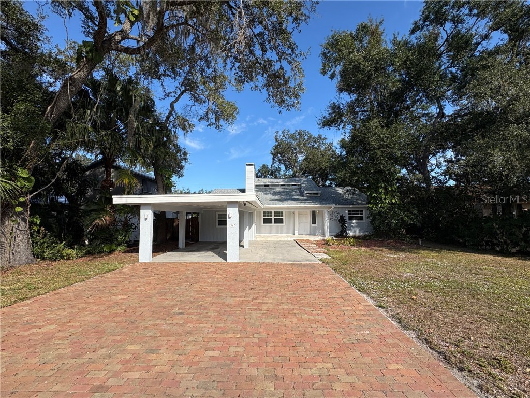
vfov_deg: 85.7
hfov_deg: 102.1
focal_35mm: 14
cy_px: 199
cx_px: 265
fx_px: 214
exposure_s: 1/1477
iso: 40
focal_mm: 2.22
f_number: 2.2
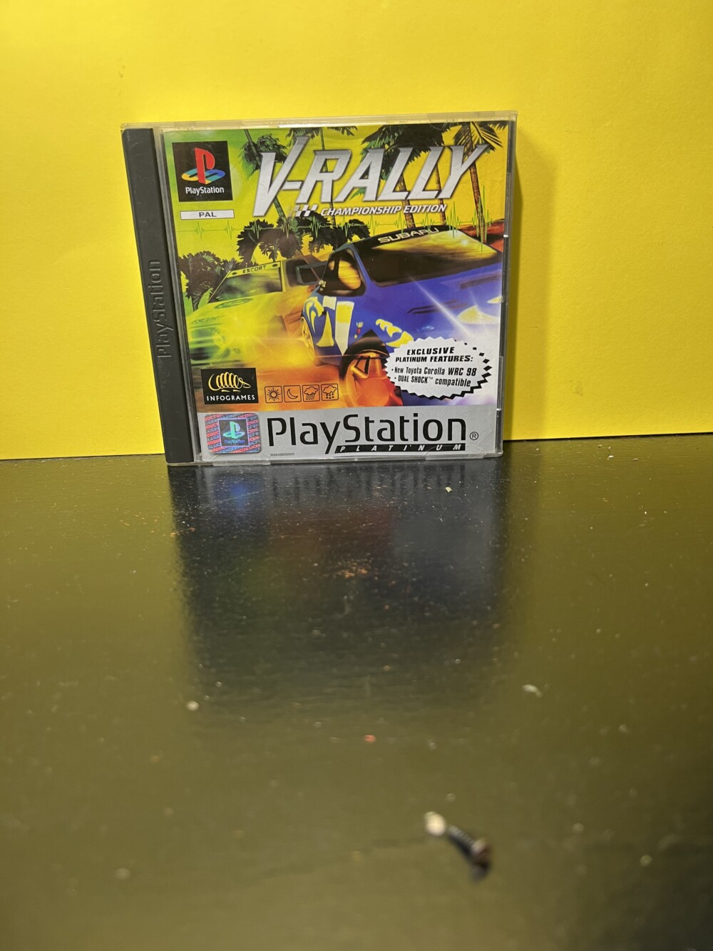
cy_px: 476
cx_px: 356
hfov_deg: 53.1
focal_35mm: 26
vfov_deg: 67.3
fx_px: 714
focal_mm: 5.1
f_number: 1.6
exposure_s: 1/50
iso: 64
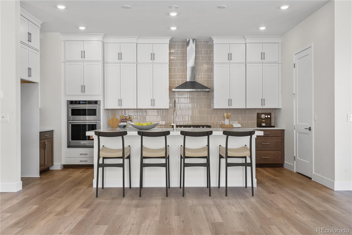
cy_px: 118
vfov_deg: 41.7
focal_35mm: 32
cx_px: 176
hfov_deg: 59.5
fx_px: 308
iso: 160
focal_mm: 31.5
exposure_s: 1/80
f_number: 8
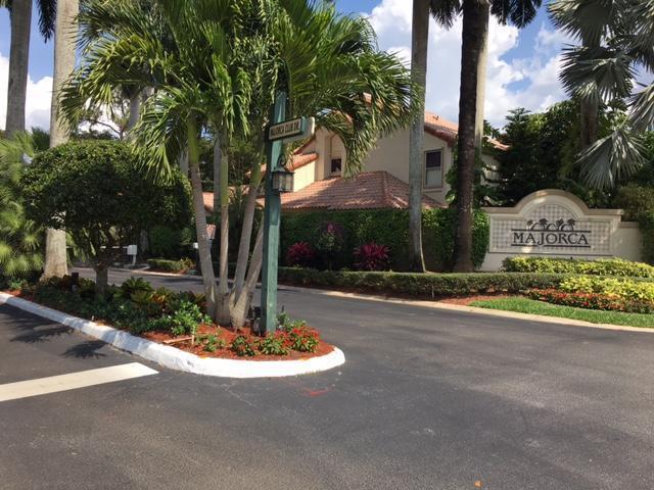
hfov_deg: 61.7
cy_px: 245
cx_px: 327
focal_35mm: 29
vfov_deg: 48.2
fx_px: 548
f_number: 2.2
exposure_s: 1/1148
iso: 25
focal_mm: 4.15
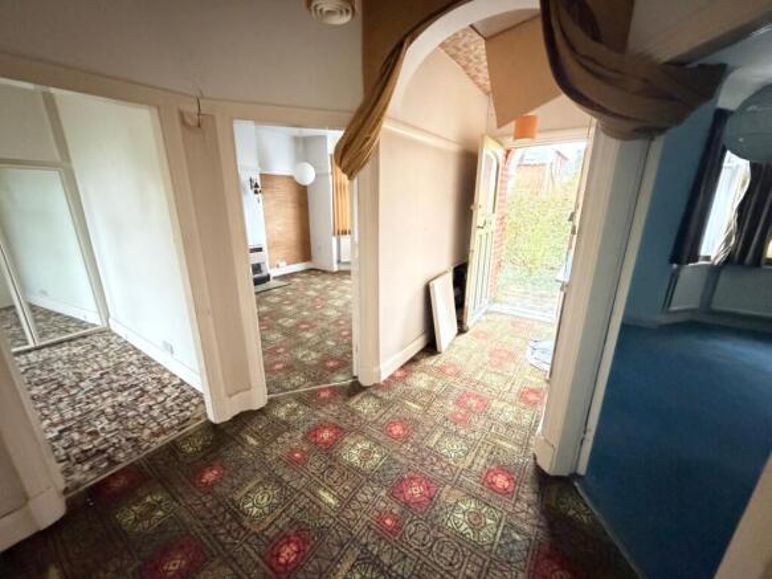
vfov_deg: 85.7
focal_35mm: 14
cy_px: 290
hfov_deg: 102.1
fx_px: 312
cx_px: 386
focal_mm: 2.22
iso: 3200
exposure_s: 1/27
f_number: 2.2
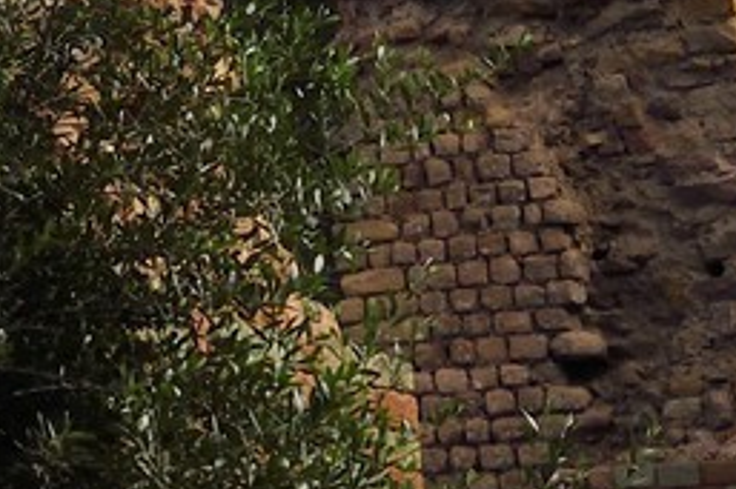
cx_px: -384
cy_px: -969
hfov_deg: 9.4
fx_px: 4331
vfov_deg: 6.0
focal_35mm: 212
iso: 800
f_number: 10
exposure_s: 1/250
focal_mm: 34
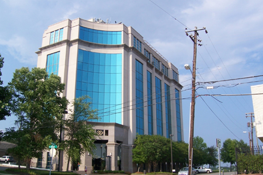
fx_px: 278
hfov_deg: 50.7
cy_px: 95
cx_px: 130
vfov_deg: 35.0
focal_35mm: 38
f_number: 4.8
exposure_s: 1/350
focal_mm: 6
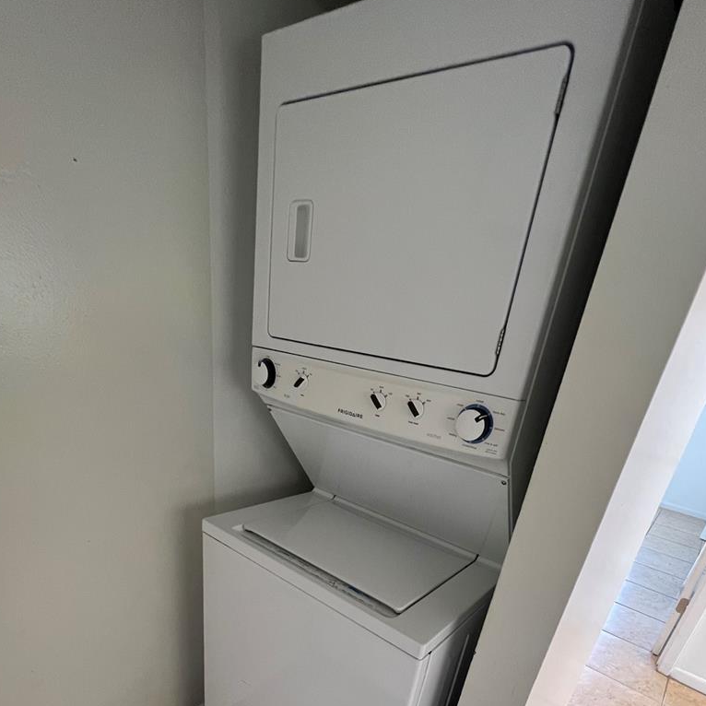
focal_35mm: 18
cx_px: 358
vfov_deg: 74.3
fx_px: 415
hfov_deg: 80.7
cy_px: 539
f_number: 1.8
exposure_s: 1/60
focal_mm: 1.57
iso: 250
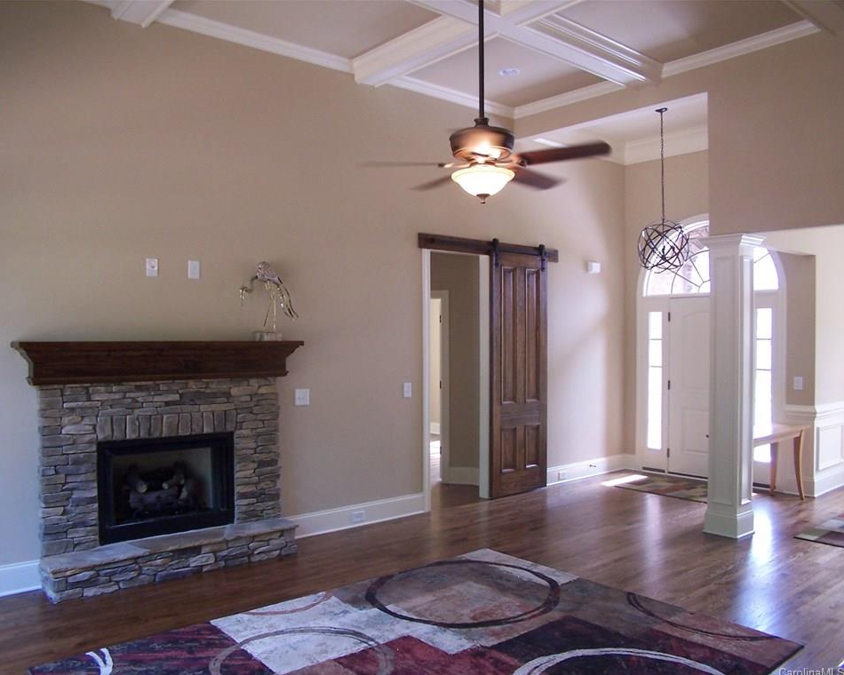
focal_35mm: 40
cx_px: 426
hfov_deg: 45.8
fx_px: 999
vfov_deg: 37.3
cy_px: 340
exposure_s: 1/30
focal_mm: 6.3
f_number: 2.8
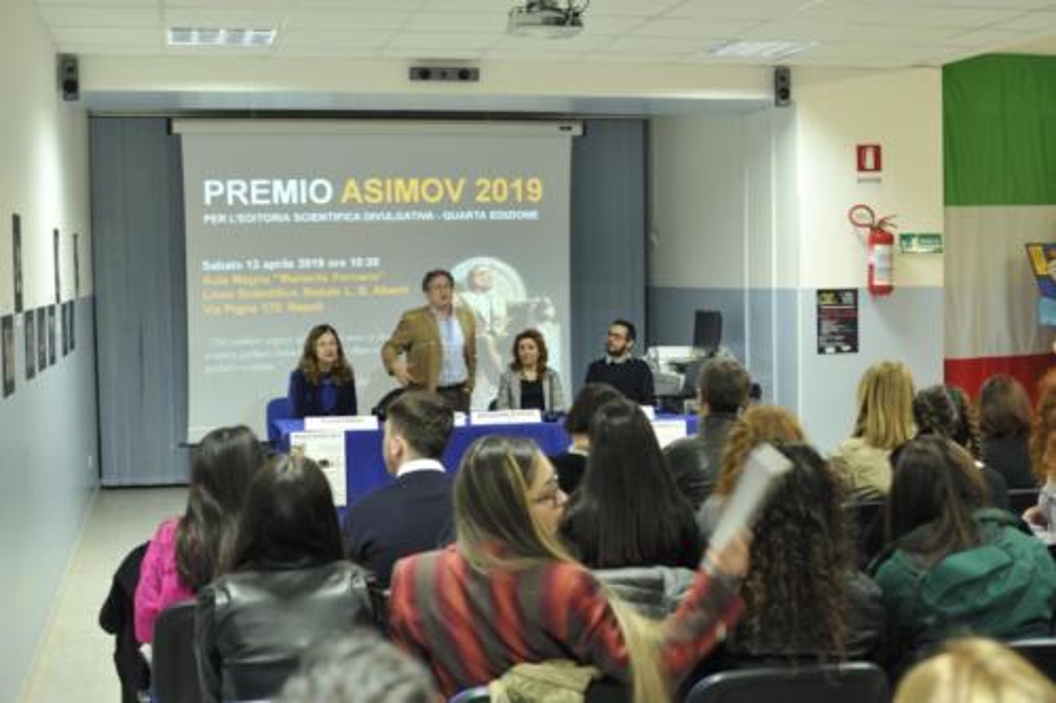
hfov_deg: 39.6
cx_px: 528
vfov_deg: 27.0
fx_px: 1466
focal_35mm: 50
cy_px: 352
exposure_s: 1/30
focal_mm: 50
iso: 1800
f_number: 6.3
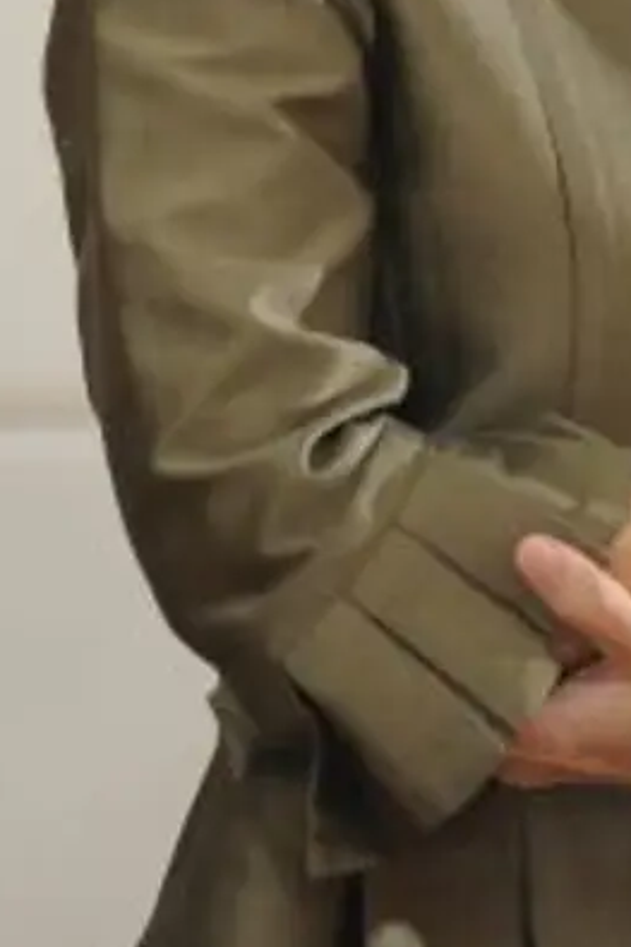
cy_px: -251
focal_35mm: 504
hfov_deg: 2.7
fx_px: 13262
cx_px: 653
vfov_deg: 4.1
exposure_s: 1/125
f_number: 4
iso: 400
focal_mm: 170
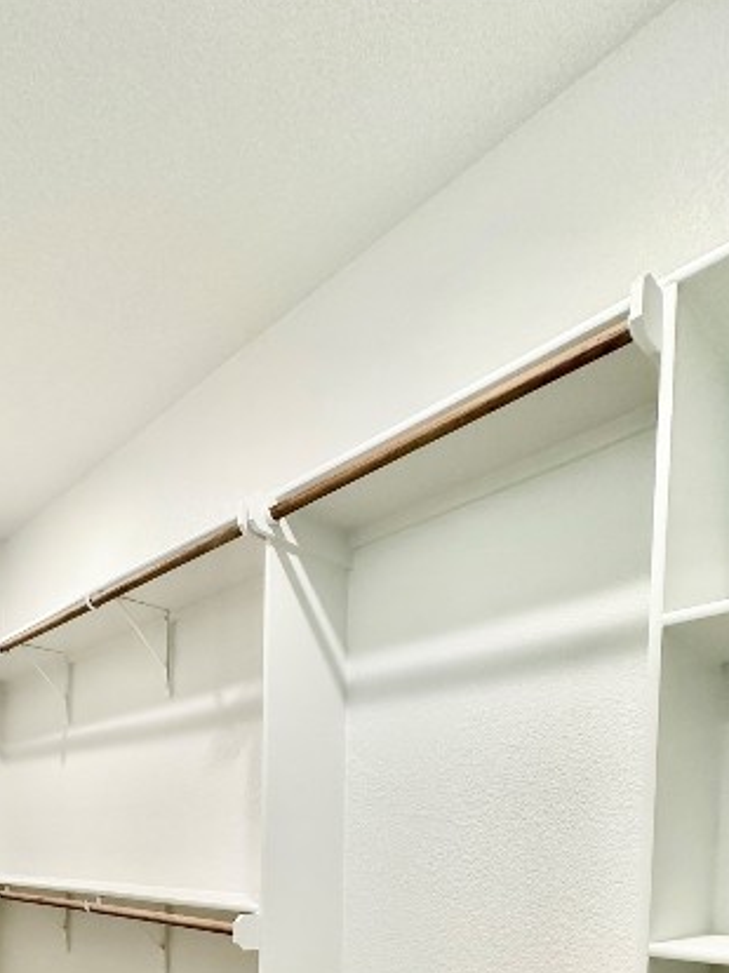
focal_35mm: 26
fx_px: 731
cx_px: 296
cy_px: 891
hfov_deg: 52.7
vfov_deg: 57.1
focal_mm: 2.22
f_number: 2.2
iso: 320
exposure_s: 1/120
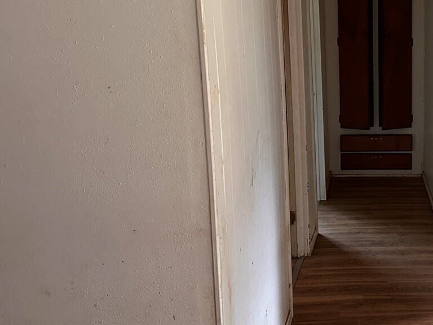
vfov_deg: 29.1
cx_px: 401
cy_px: 143
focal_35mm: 50
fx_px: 625
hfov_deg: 35.6
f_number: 1.78
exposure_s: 1/60
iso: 800
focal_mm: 6.86
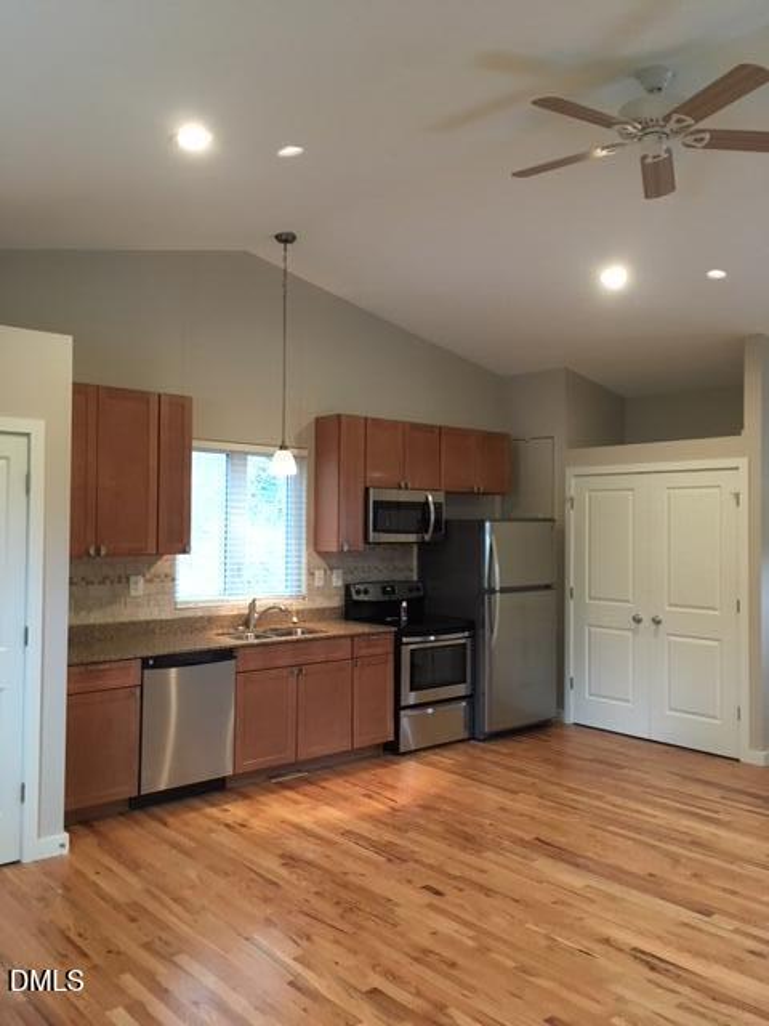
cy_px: 513
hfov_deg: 48.2
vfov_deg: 61.7
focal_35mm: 29
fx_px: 859
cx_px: 384
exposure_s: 1/30
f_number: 2.2
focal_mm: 4.15
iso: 200
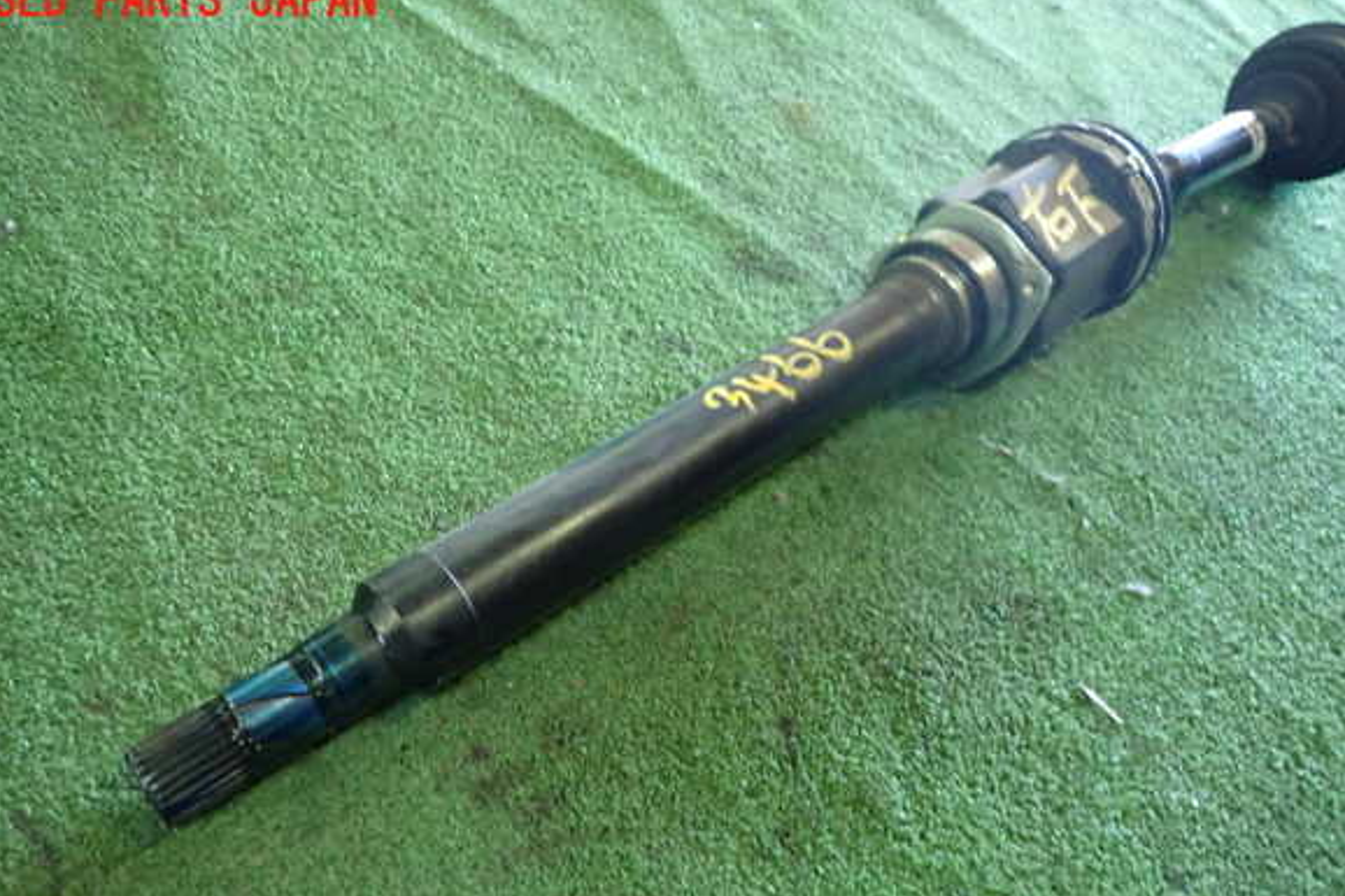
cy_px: 496
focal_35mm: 27
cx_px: 652
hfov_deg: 67.4
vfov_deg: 47.8
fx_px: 1008
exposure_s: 1/30
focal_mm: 4.5
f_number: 2
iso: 500
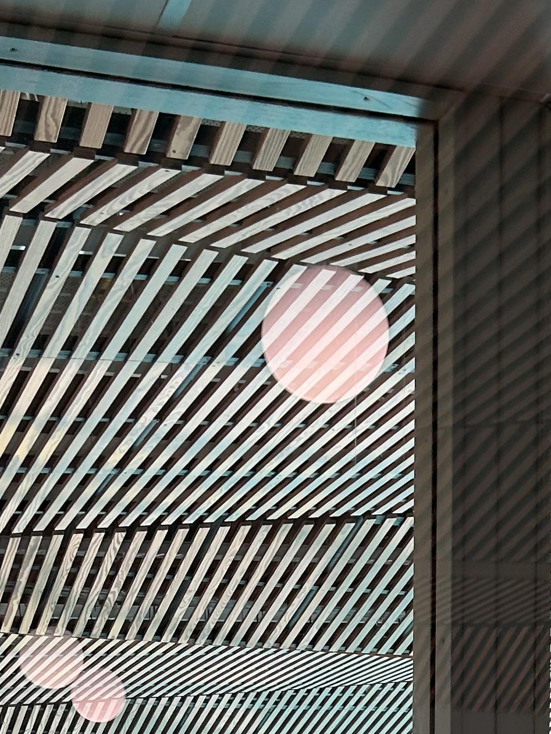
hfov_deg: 17.8
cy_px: 1047
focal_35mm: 83
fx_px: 1762
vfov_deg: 20.7
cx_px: 281
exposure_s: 1/371
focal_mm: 5.7
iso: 50
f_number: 1.5
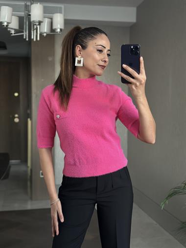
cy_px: 124
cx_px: 93
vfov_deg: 39.6
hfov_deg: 30.3
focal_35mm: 48
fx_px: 344
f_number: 1.78
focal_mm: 6.86
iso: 500
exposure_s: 1/33
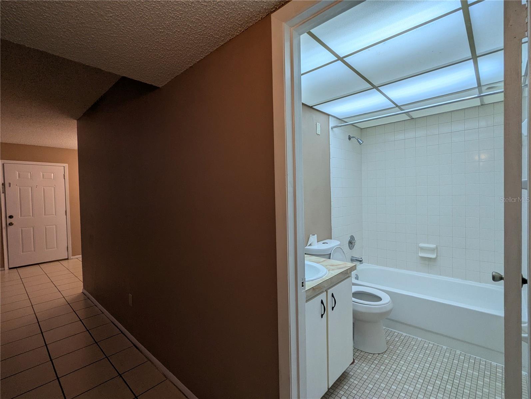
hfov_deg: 94.4
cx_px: 266
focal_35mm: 16
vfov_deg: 78.2
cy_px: 200
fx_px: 246
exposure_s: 1/120
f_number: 2.2
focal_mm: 2.35
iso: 60
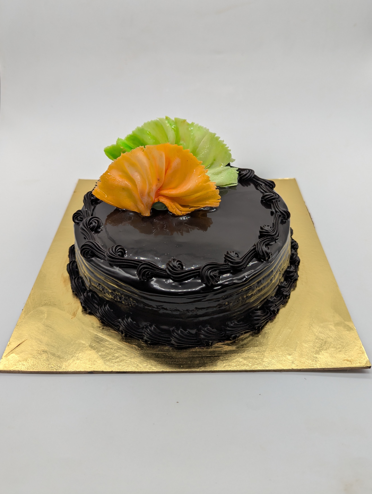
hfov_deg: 49.8
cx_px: 196
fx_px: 400
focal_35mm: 28
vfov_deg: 63.1
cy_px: 210
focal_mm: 6.81
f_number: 1.85
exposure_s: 1/967
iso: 40
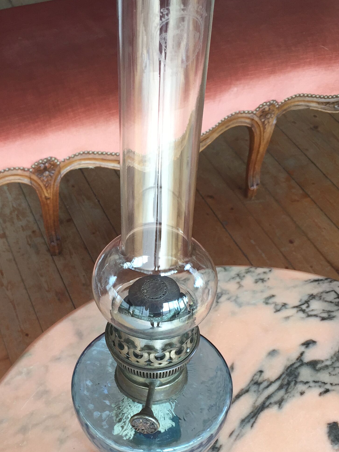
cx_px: 117
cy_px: 268
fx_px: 640
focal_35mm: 49
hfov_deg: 29.5
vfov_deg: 38.8
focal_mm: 4.15
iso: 40
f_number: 2.2
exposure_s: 1/100
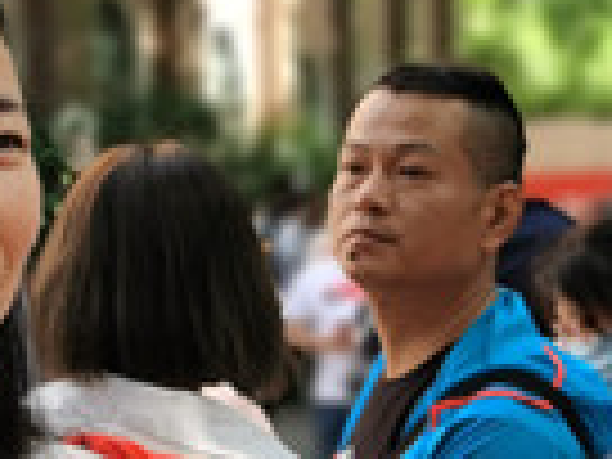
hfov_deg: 15.4
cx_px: 416
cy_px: 443
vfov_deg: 11.5
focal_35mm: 128
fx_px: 2263
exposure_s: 1/338
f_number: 1.6
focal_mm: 5.56
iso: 50
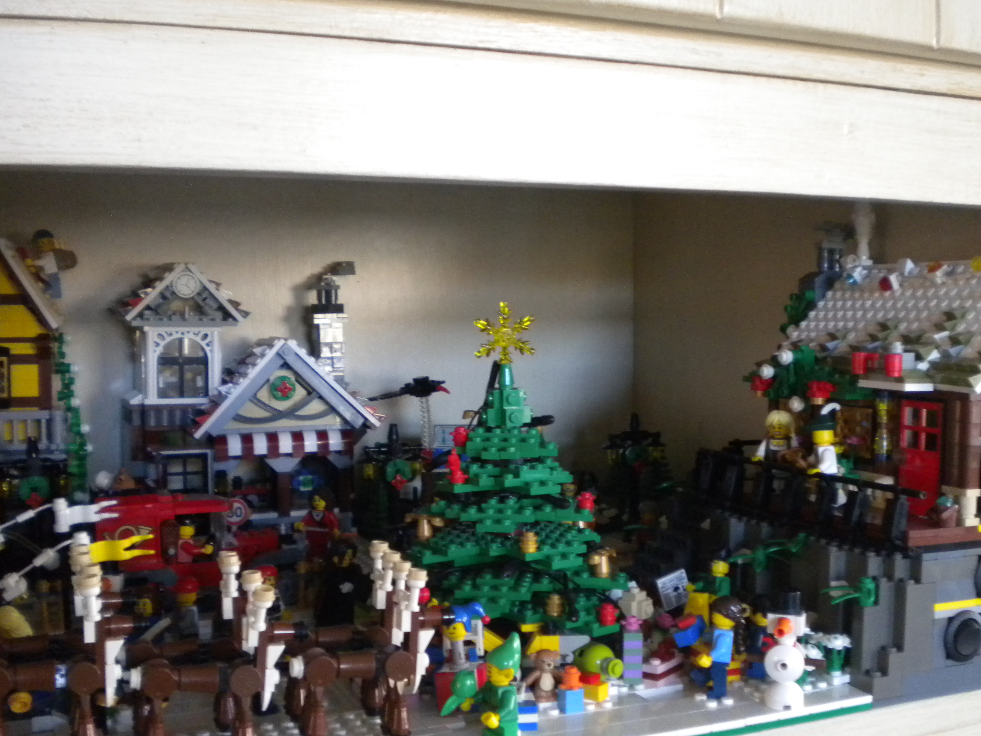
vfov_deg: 34.3
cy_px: 384
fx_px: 1190
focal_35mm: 42
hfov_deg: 44.8
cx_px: 513
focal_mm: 6.3
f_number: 3.1
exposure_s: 1/37.5
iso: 400
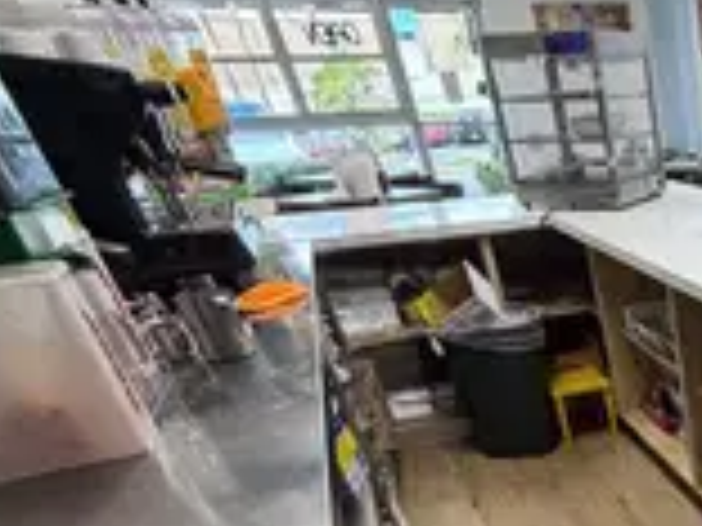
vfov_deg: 32.9
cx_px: 814
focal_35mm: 36
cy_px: 625
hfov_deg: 39.4
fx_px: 730
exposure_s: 1/120
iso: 200
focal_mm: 2.22
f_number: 2.2
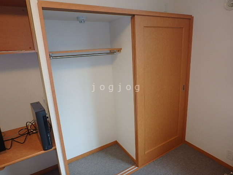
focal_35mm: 21
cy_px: 88
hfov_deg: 79.0
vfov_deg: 63.4
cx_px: 116
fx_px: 141
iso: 200
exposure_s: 1/50
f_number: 3.5
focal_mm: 3.7
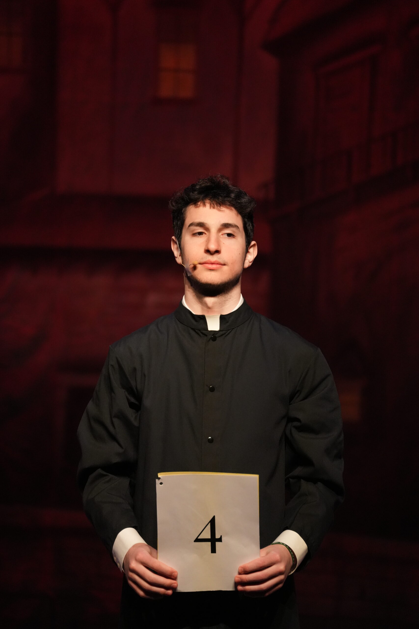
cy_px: 314
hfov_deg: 4.8
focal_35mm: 287
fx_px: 5009
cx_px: 210
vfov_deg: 7.2
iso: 5000
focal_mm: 287
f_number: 6.3
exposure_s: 1/320
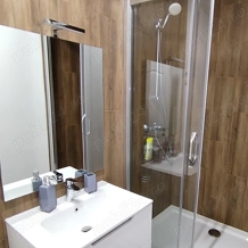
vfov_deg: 60.7
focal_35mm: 26
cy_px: 140
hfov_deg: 59.3
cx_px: 168
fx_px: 211
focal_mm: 1.42
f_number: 2.2
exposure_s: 1/33.3
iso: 411
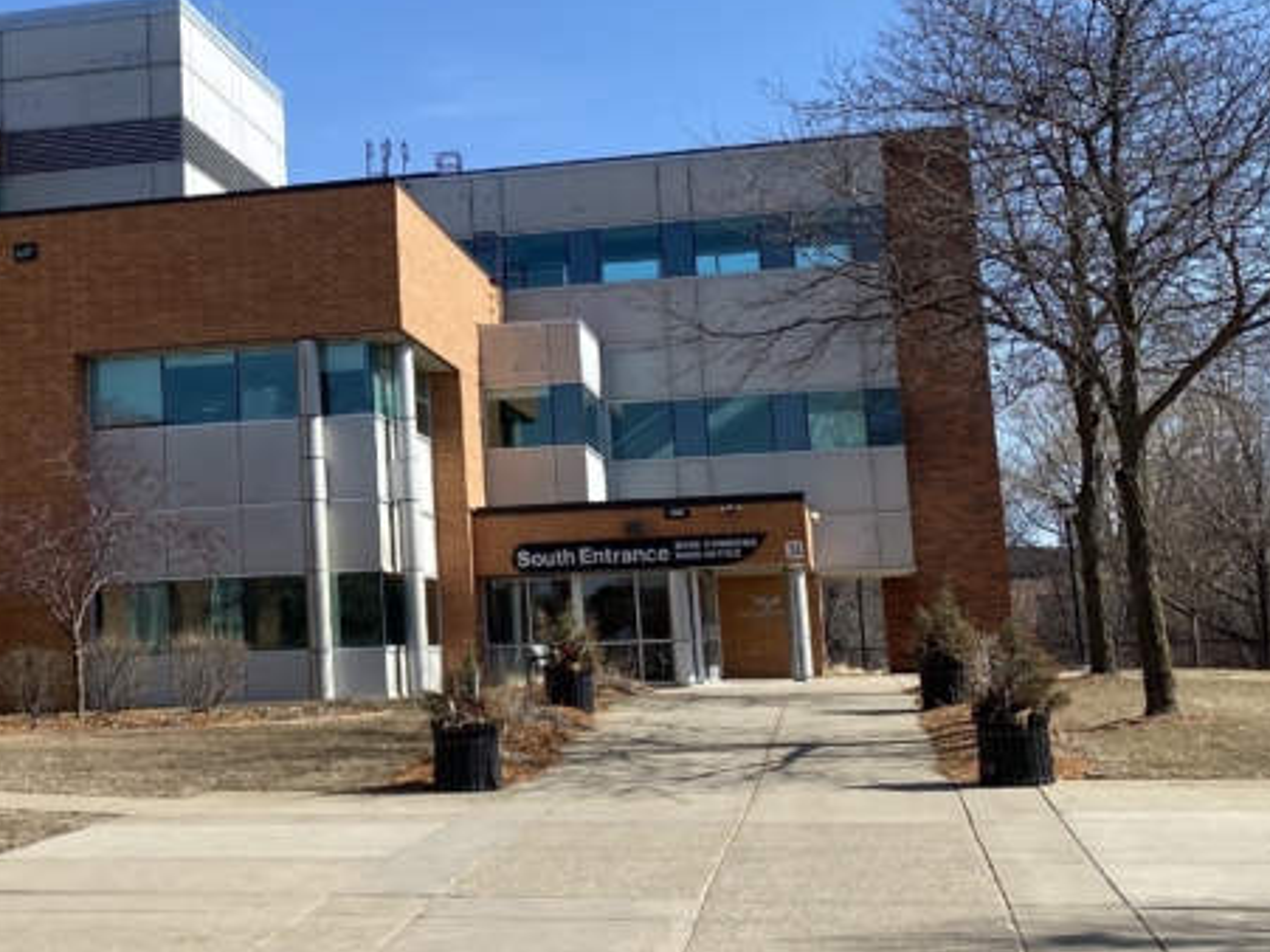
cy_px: 279
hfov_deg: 32.0
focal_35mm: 59
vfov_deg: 24.6
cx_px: 293
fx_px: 2164
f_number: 1.8
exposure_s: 1/2410
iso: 32
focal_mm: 4.25
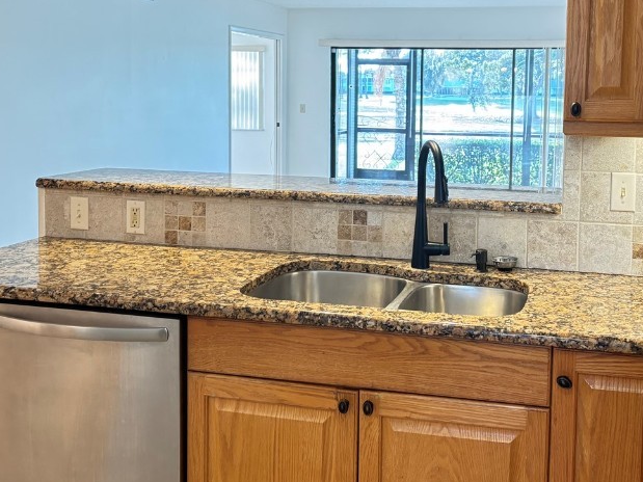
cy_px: 148
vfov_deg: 33.2
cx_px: 399
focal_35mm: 43
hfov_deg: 43.5
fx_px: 799
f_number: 1.6
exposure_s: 1/60
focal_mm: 5.96
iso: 250
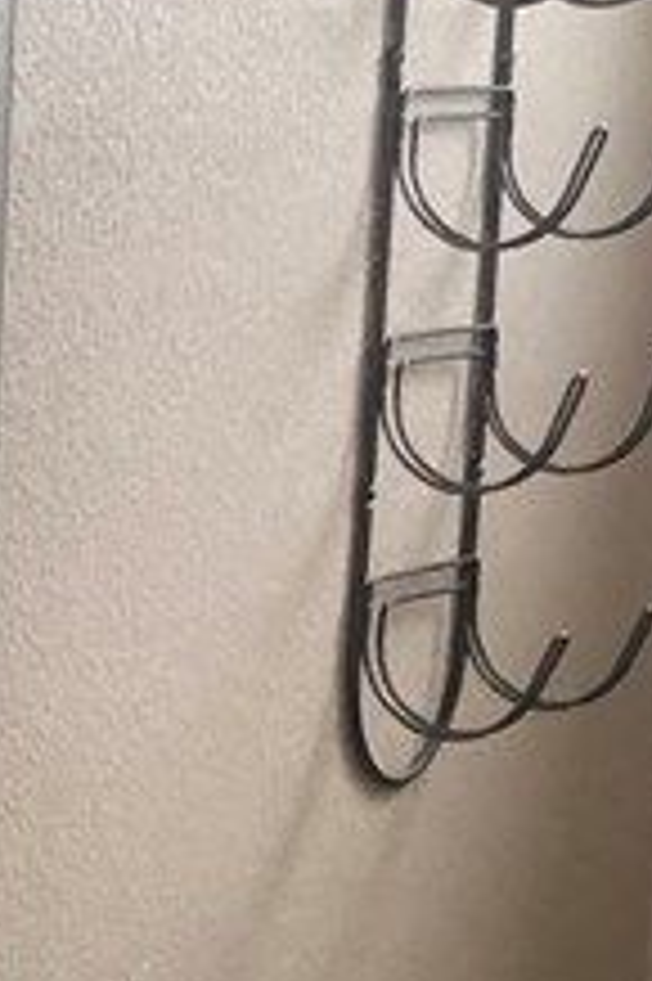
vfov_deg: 14.7
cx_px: -180
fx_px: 3727
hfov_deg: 9.8
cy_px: 1012
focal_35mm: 137
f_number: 1.8
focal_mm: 3.99
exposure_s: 1/15
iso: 64
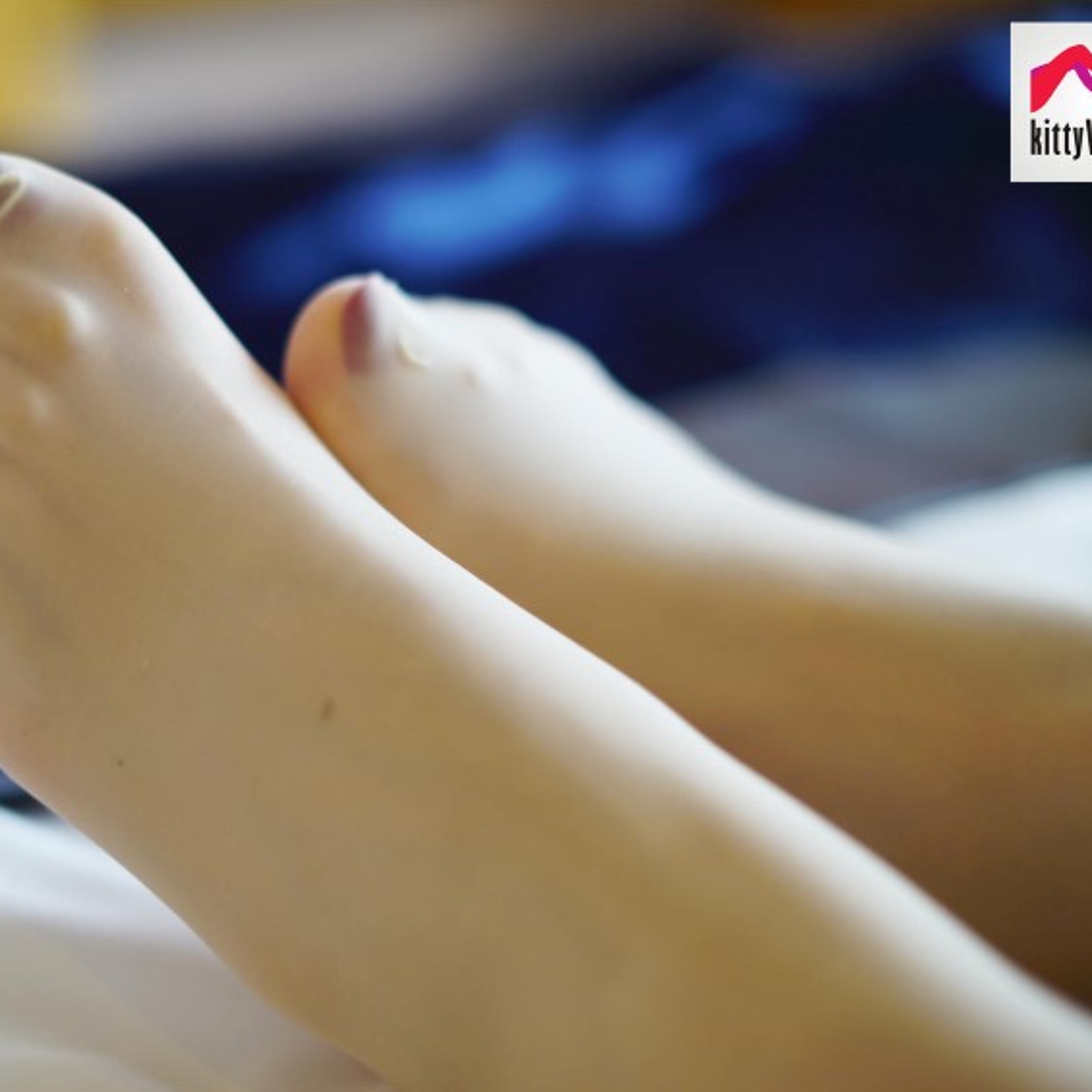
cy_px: 545
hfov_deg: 26.7
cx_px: 374
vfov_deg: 26.9
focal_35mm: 64
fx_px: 2284
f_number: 2
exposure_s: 1/60
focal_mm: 50
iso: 200
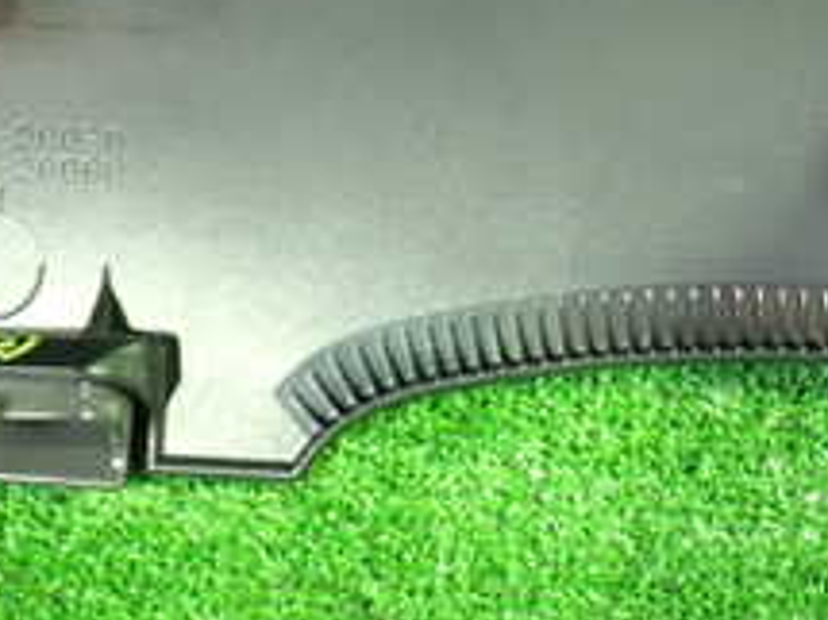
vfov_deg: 13.8
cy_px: 73
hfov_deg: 18.4
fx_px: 2534
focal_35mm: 106
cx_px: 666
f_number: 2.7
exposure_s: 1/15
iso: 800
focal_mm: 6.83
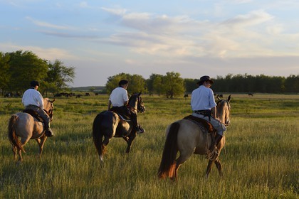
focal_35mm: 70
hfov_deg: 28.8
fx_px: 581
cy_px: 100
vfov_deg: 19.5
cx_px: 150
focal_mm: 70
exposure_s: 1/640
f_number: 5.6
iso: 400
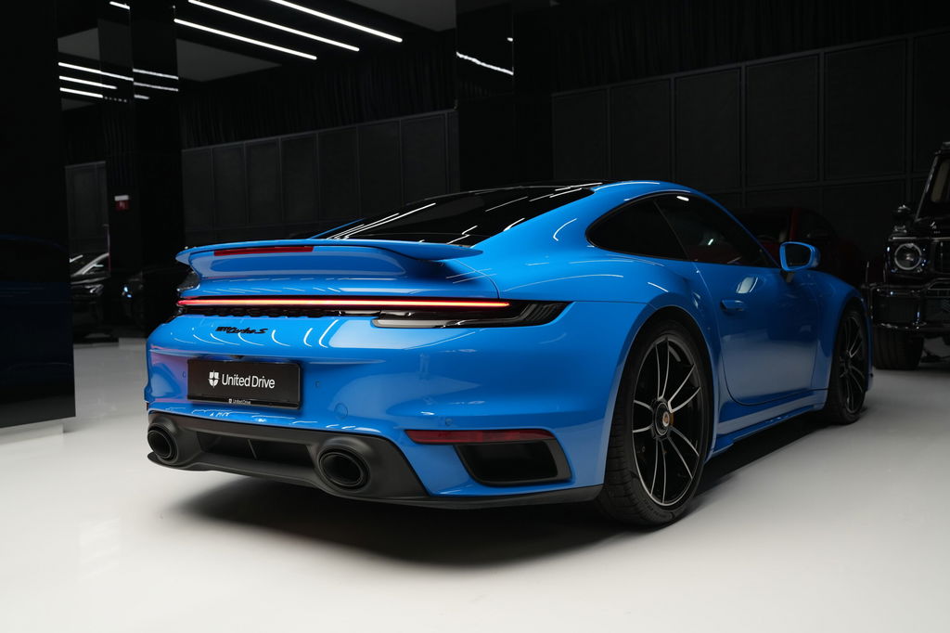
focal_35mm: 35
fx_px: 923
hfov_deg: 54.4
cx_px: 475
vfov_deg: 37.8
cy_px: 316
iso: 1250
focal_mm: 35
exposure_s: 1/40
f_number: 4
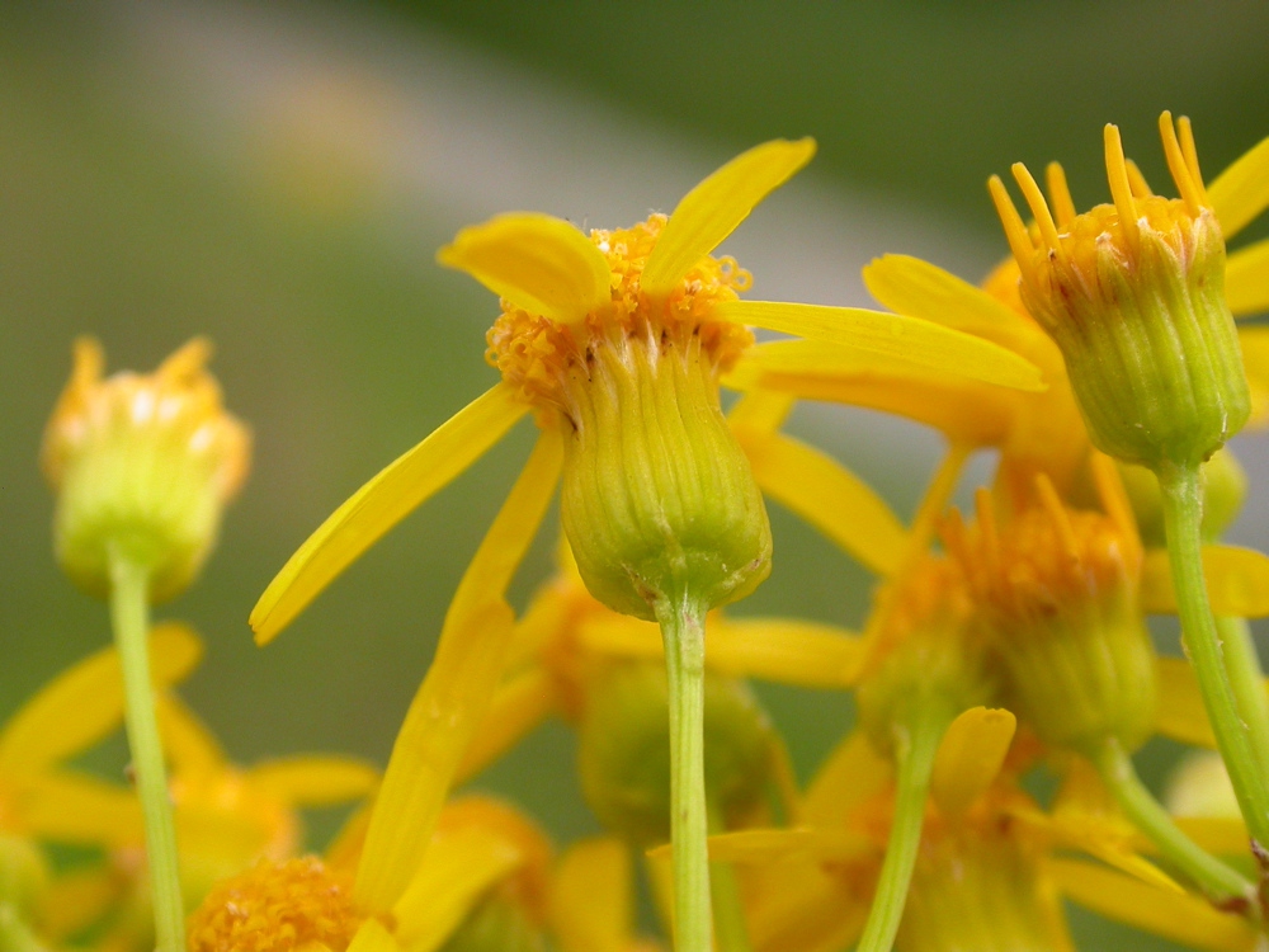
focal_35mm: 99
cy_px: 476
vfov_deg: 14.9
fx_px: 3629
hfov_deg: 19.8
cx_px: 634
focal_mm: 20.6
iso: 100
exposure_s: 1/246
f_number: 5
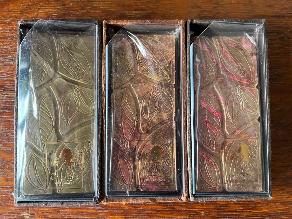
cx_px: 146
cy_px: 110
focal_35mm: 26
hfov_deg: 67.3
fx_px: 219
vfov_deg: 53.1
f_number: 1.5
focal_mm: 5.7
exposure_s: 1/60
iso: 250
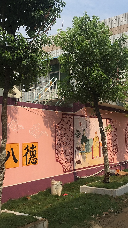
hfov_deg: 27.7
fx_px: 259
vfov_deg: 47.4
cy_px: 114
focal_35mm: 43
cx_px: 75
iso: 32
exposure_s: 1/1883
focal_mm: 4.15
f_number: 2.2
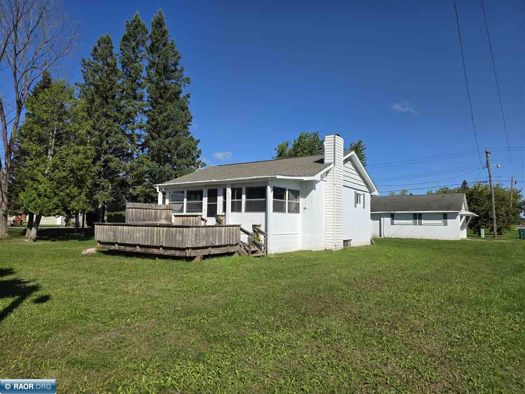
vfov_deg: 58.9
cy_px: 197
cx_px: 262
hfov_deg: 73.9
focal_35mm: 23
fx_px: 349
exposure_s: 1/7626
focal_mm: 6.3
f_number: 1.7
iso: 80
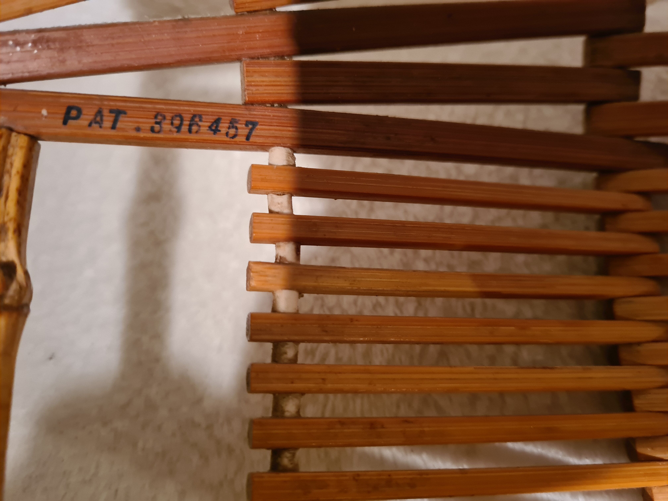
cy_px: 250
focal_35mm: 26
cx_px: 334
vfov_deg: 53.1
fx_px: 502
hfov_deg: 67.3
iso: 500
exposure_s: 1/50
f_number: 1.8
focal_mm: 5.4
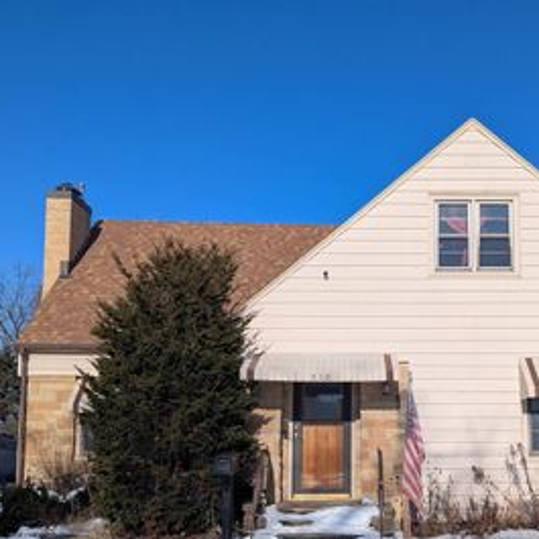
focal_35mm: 40
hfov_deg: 41.2
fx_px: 705
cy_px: 366
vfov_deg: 41.2
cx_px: 370
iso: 54
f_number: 1.85
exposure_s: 1/3906
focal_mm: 6.81
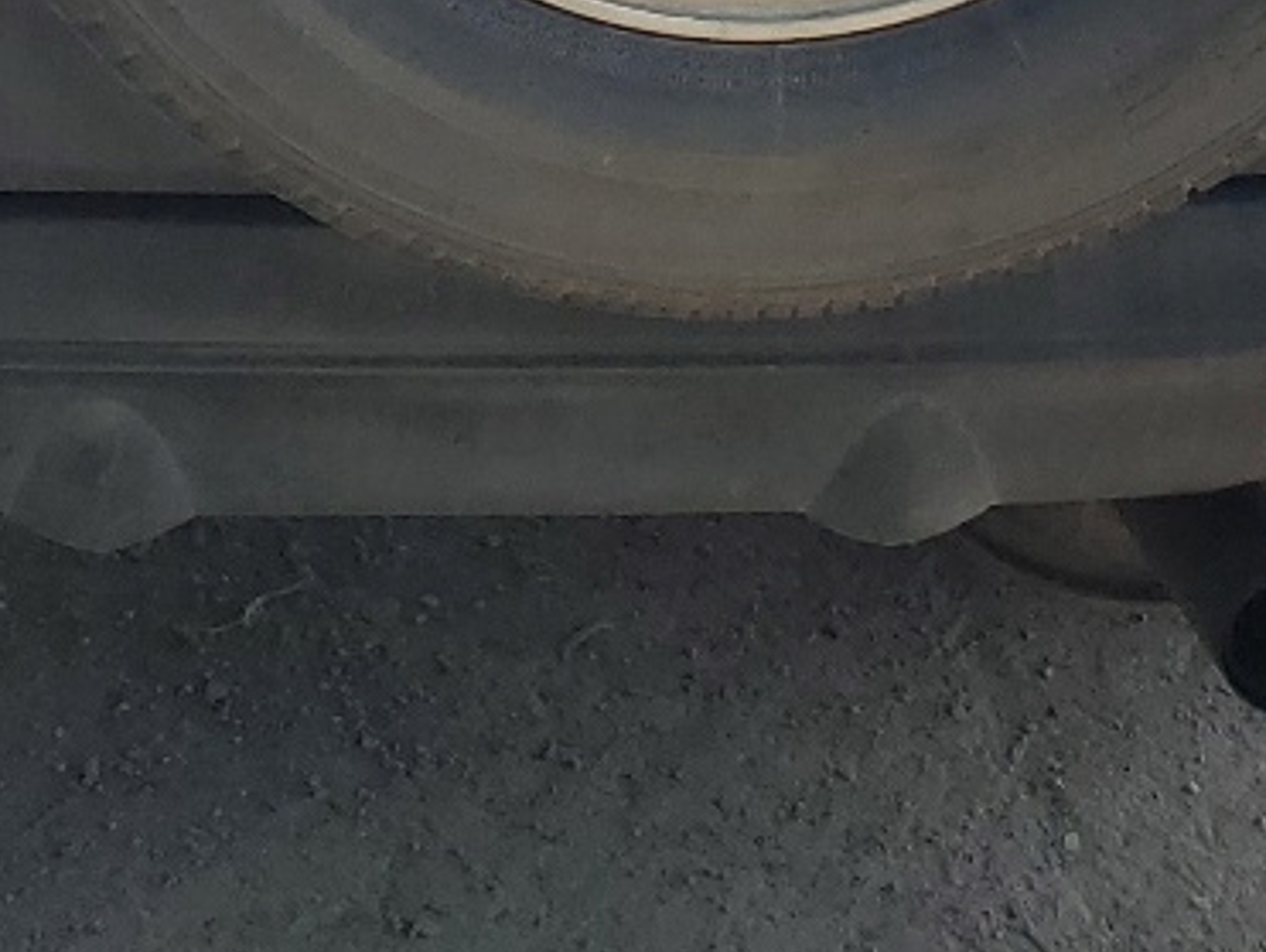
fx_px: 4100
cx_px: 51
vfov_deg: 11.7
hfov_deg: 17.2
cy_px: -1027
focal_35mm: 112
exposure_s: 1/2500
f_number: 1.5
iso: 50
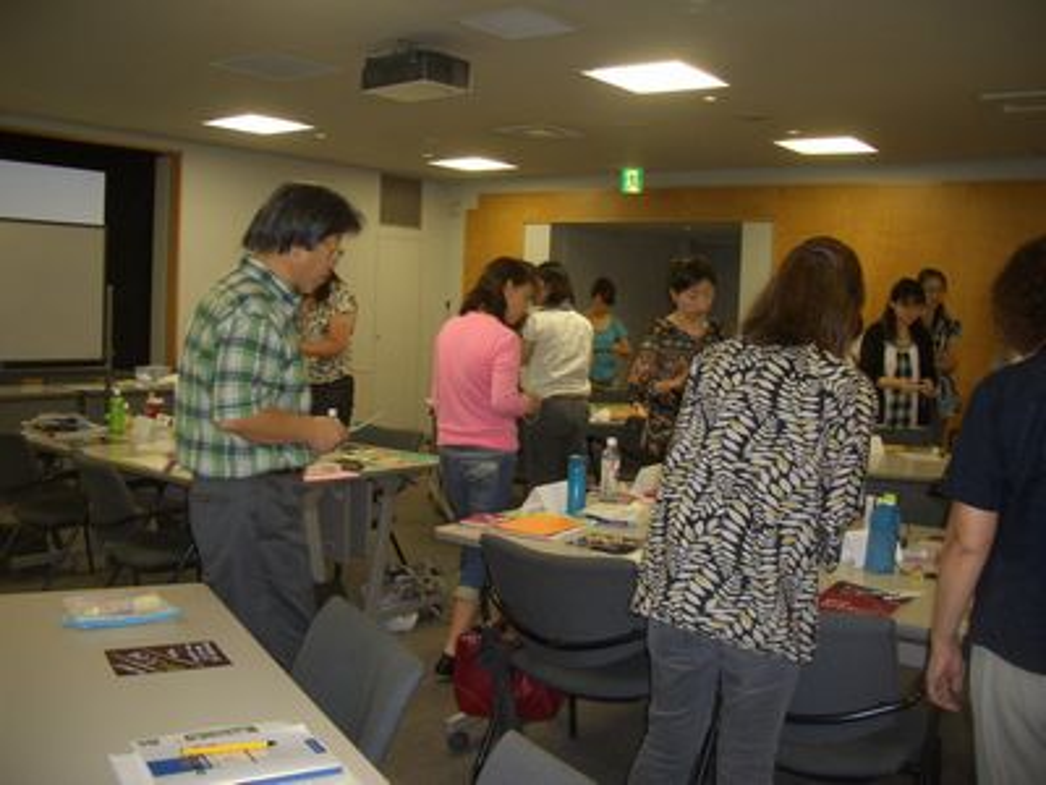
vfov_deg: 40.7
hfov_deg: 52.6
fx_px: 1058
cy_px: 392
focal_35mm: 35
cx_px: 523
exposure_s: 1/60
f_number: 2.6
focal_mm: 5.8
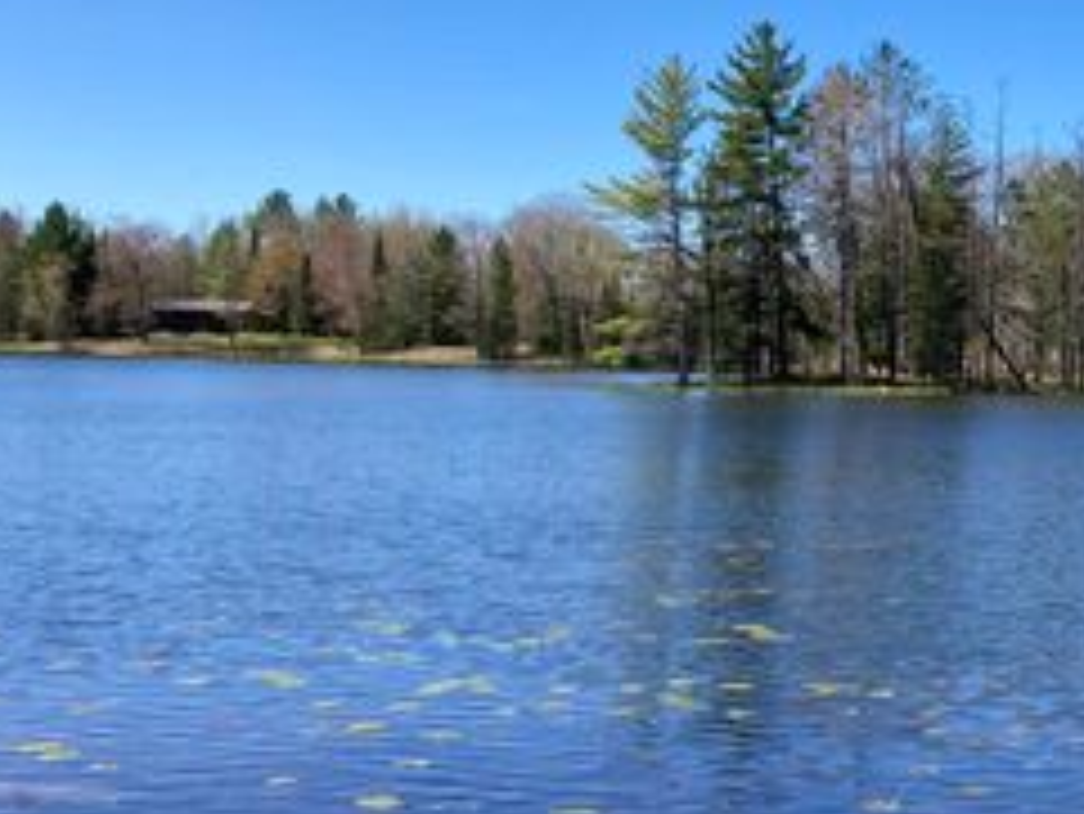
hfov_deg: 30.7
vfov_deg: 25.2
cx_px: 1097
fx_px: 1817
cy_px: 317
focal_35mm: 58
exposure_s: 1/1499
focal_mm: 3.99
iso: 20
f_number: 1.8
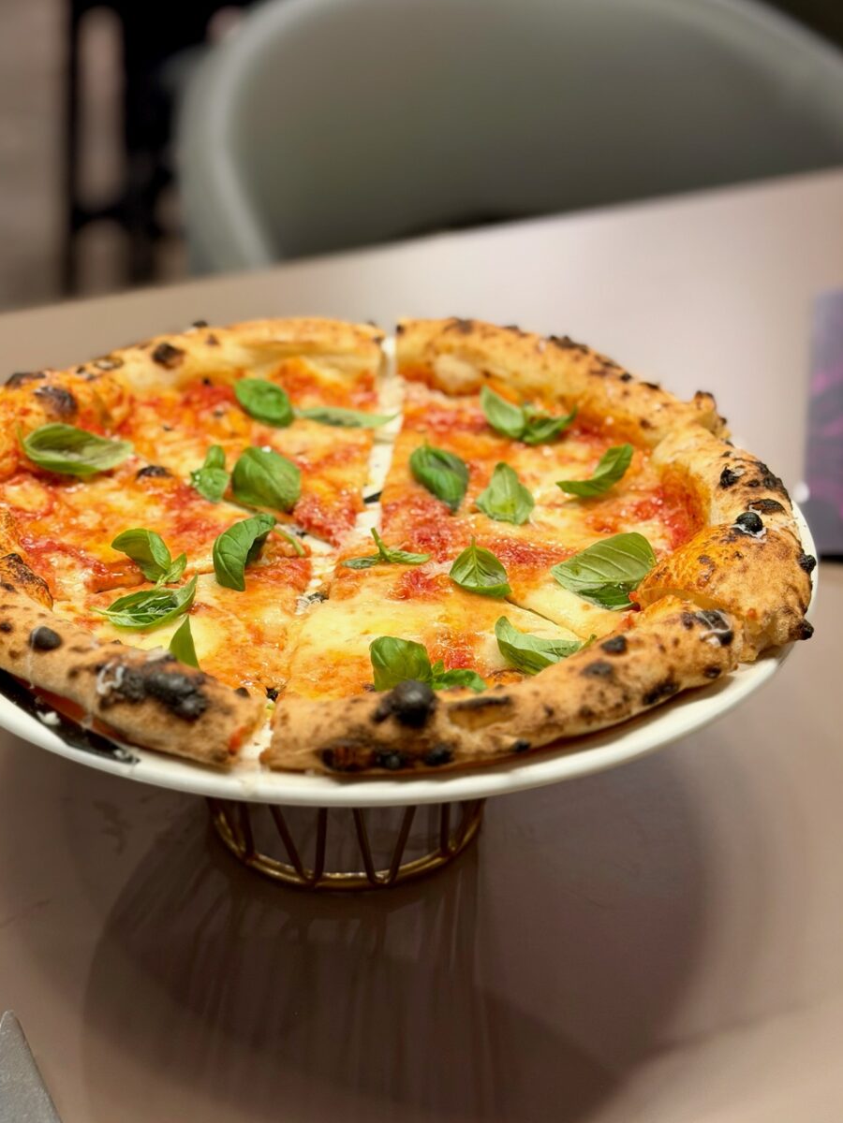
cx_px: 357
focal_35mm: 56
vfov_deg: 34.3
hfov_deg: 26.1
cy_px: 490
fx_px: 1818
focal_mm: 6.76
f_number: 1.78
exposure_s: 1/50
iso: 160
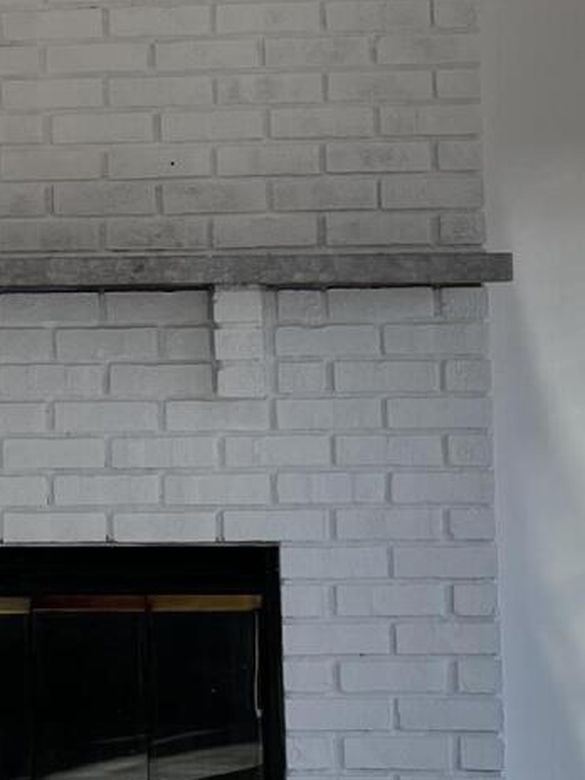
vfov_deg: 17.3
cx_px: 47
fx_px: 2524
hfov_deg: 13.1
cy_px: 77
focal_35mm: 112
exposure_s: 1/179
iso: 32
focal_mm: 4.2
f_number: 1.6
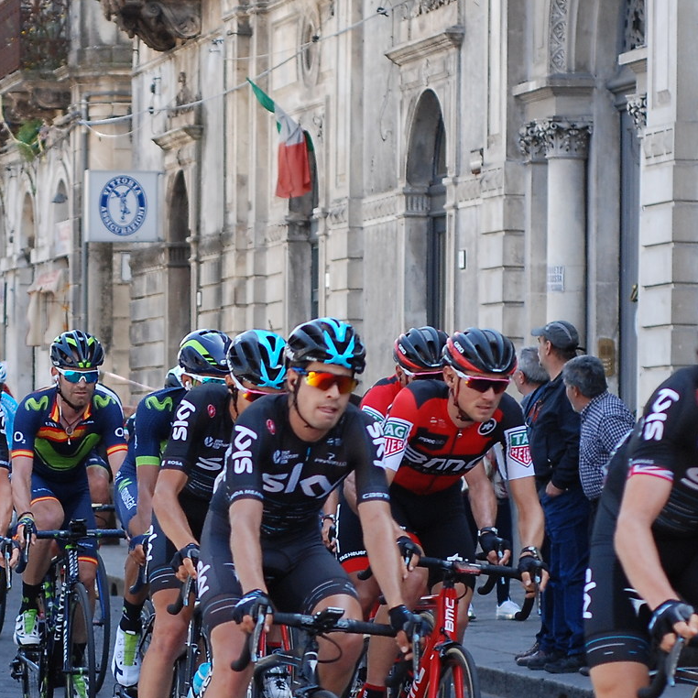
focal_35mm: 201
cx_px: 158
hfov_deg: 8.7
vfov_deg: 8.7
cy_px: 537
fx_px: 4585
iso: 250
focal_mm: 50
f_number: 3.2
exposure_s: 1/800
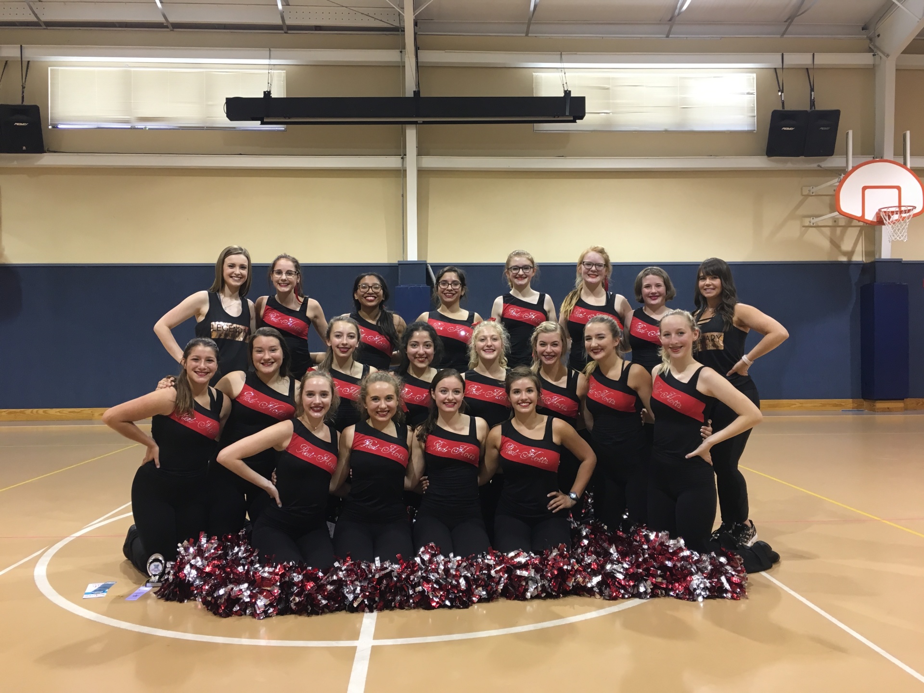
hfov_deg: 61.7
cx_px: 462
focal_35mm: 29
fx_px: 774
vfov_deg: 48.2
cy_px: 346
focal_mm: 4.15
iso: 64
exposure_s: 1/30
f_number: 2.2
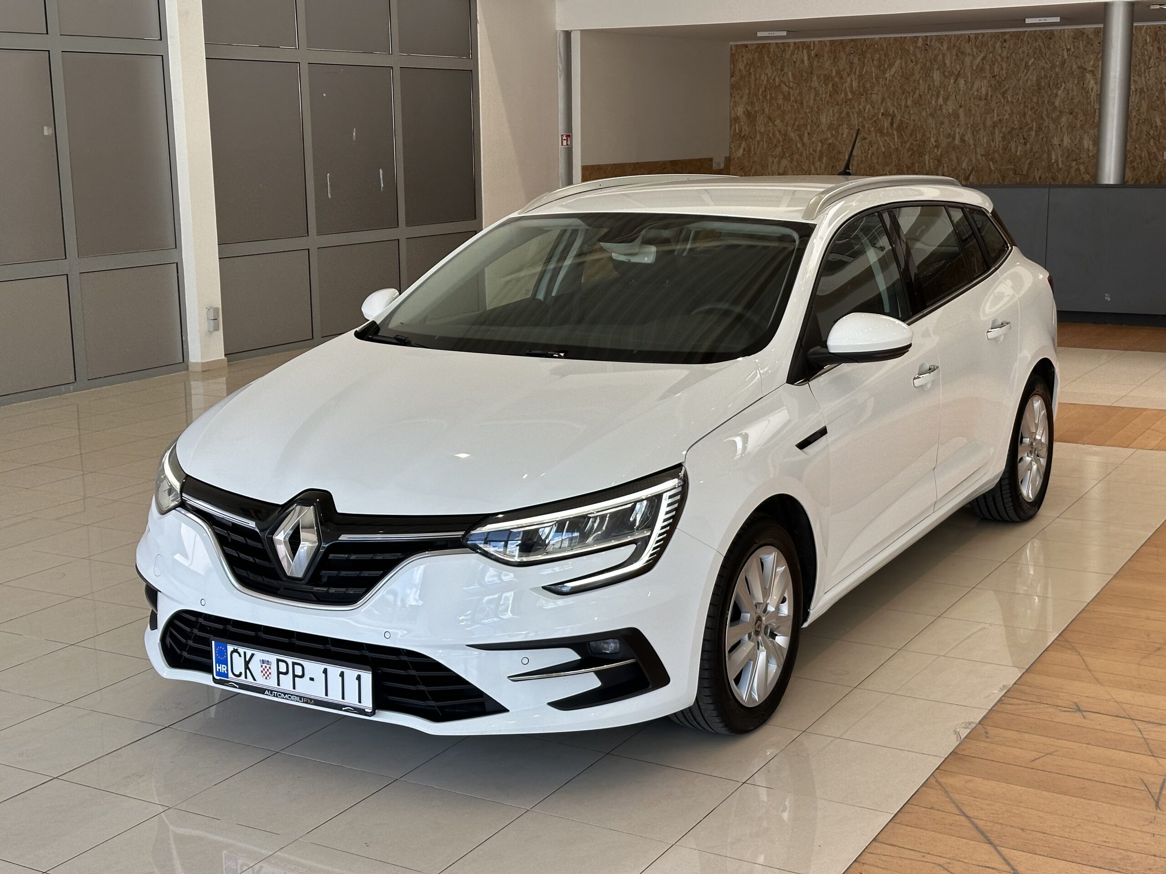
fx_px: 1617
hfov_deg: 39.7
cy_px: 437
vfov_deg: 30.3
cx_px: 583
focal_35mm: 48
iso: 64
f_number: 1.78
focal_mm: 6.86
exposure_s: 1/291
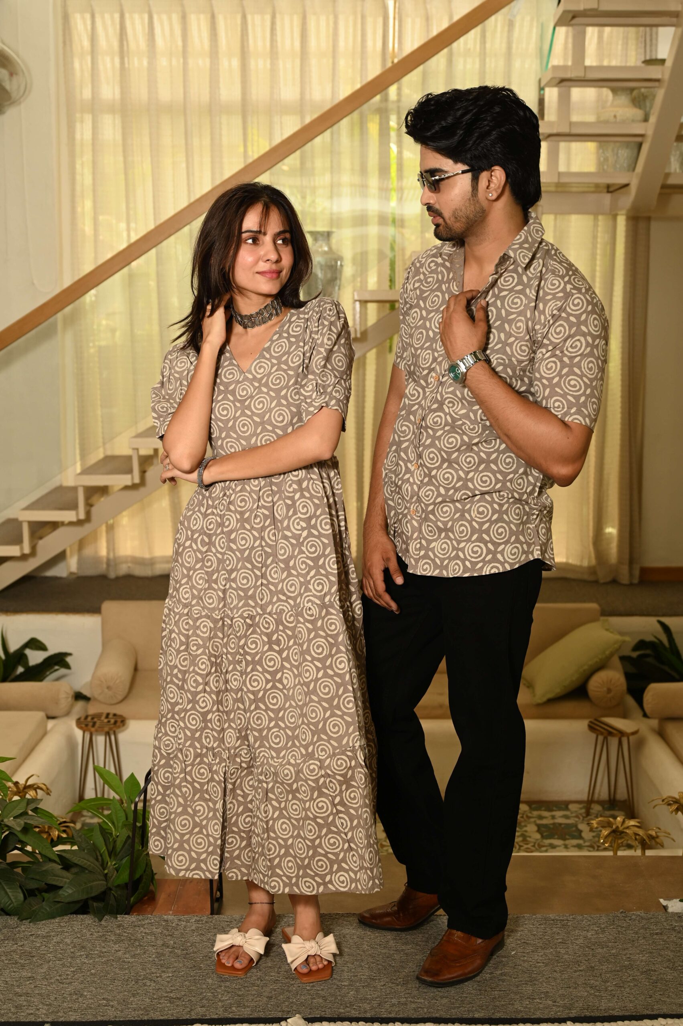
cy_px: 513
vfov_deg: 44.5
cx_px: 342
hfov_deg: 30.5
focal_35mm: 44
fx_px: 1254
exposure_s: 1/160
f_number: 4.5
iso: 250
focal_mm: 44
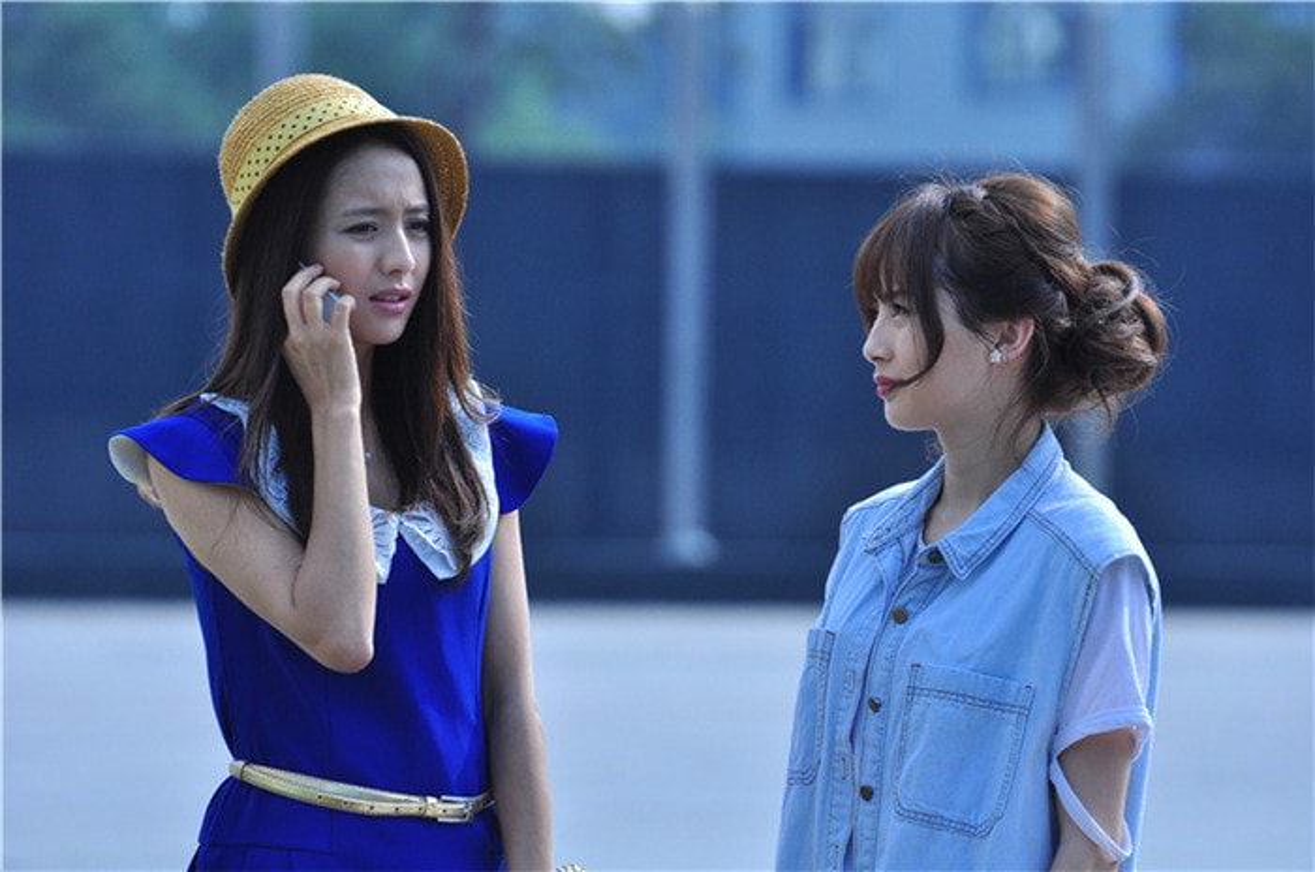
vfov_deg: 4.0
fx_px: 12579
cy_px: 436
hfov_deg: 6.0
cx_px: 658
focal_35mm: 345
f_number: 5.3
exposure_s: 1/1000
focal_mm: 230
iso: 200
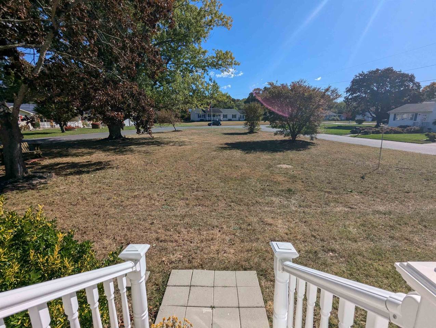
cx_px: 218
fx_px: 202
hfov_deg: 94.4
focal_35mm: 16
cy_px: 164
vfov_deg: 78.2
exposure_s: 1/4219
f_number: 2.2
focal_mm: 2.35
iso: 50
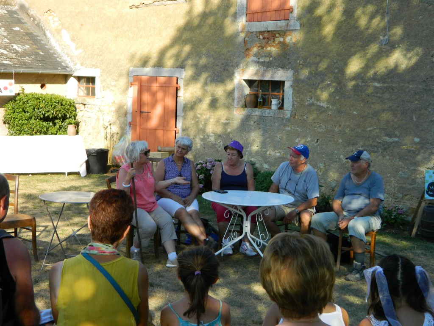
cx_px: 217
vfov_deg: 25.7
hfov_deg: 33.8
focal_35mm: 57
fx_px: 715
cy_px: 163
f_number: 3.8
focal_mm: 10.2
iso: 80
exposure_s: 1/320
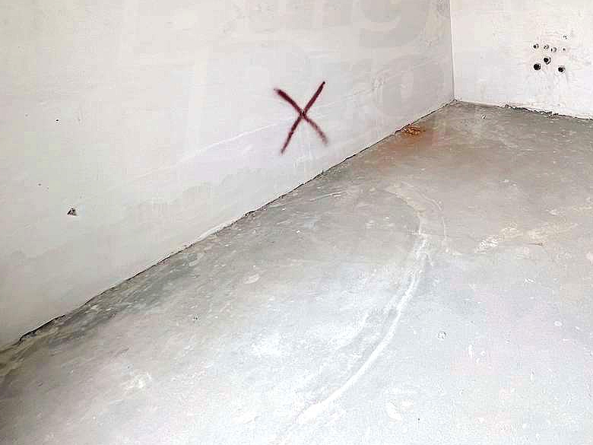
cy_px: 36
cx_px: 497
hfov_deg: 61.9
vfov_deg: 48.5
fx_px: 428
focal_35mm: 25
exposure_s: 1/126
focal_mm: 1.57
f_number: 1.8
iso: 32
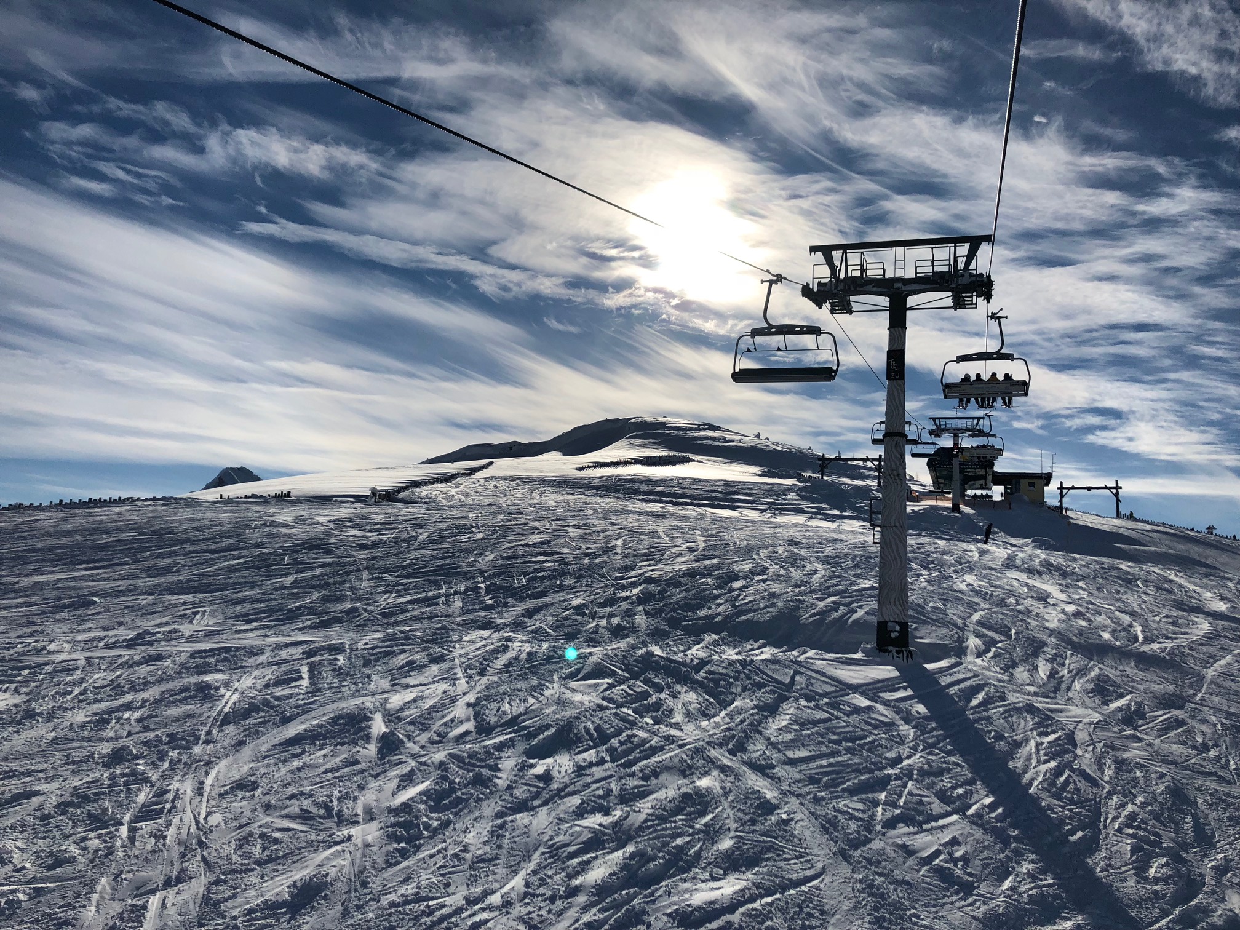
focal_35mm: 28
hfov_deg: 63.4
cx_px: 620
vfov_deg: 49.7
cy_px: 465
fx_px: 1003
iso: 25
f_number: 1.8
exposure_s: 1/12048
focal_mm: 3.99
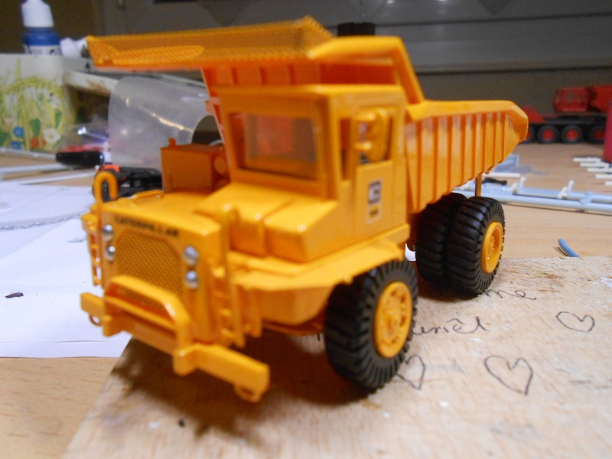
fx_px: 530
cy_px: 230
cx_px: 306
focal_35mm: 30
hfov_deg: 60.0
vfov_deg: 46.8
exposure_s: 1/30
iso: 400
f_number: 3.8
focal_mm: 5.3
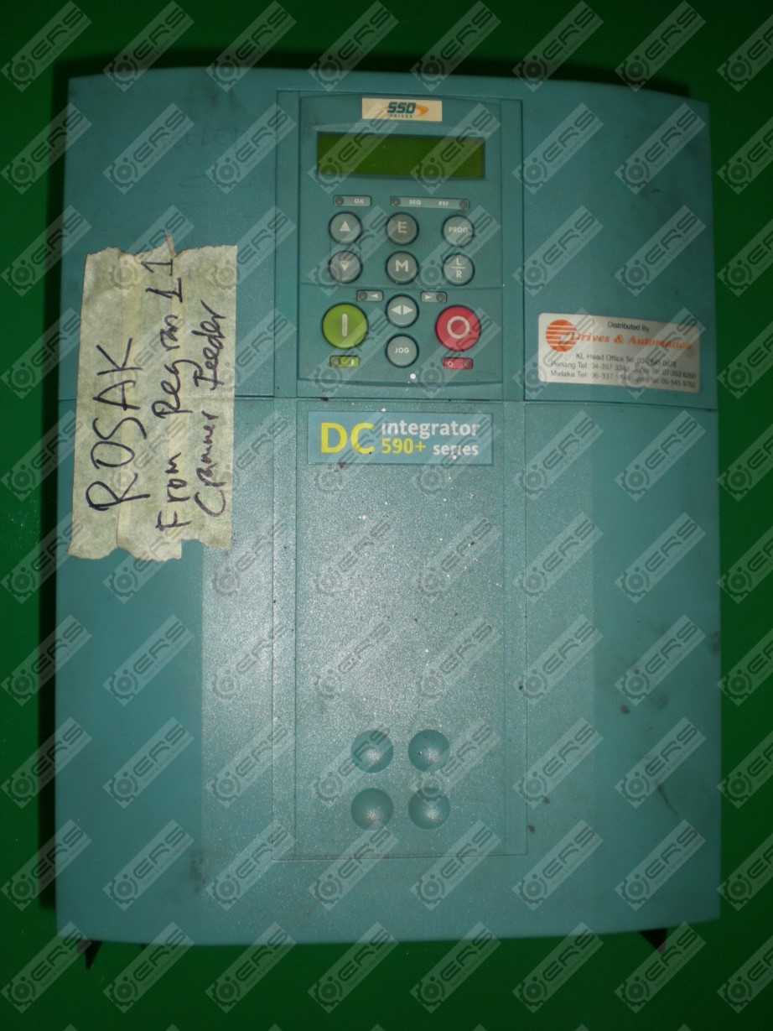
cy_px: 516
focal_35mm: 38
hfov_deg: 37.7
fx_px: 1131
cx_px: 386
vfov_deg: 49.0
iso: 50
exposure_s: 1/30
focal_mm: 6.3
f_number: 3.1
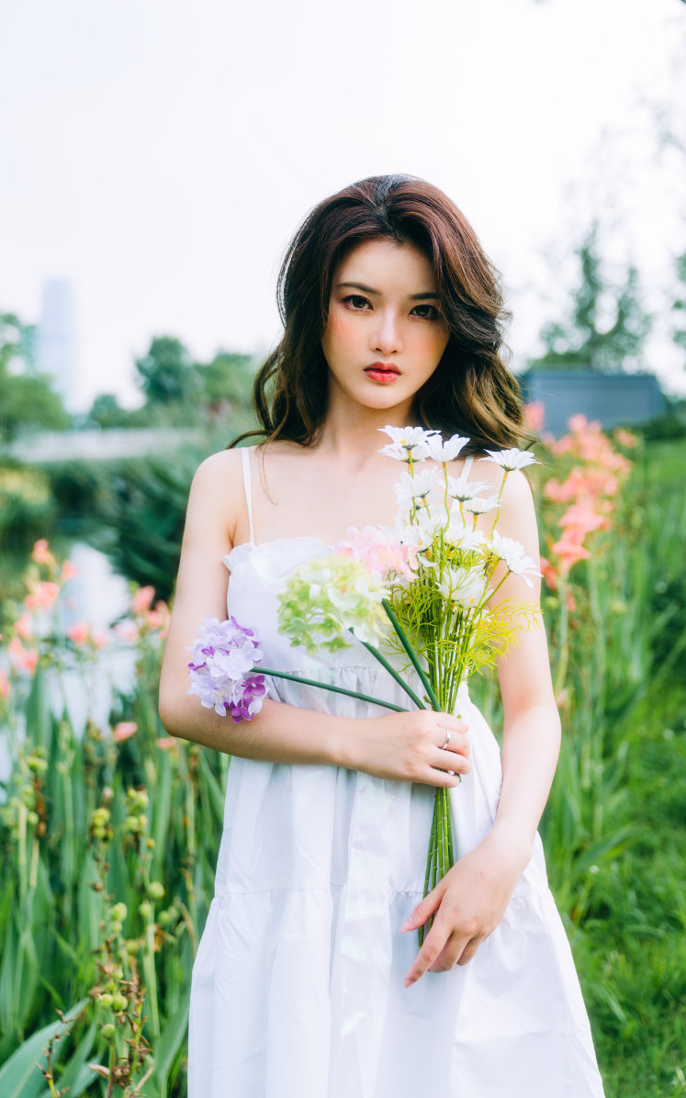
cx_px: 363
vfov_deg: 44.4
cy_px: 548
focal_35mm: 45
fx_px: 1347
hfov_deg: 28.6
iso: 125
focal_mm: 44
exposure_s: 1/640
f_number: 2.8
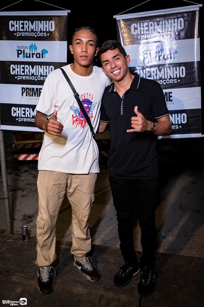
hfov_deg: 36.9
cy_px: 154
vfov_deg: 53.1
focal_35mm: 36
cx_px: 102
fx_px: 306
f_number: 2.8
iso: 2000
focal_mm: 24
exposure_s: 1/400
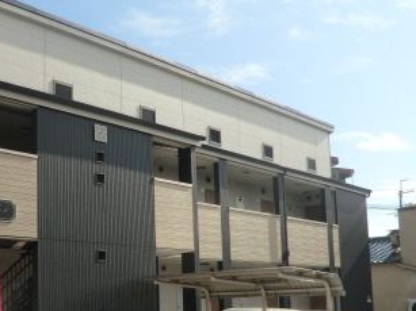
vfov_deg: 28.6
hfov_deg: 37.7
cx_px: 134
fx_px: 601
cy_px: 234
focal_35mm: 50
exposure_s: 1/250
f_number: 7.5
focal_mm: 4.3
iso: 80
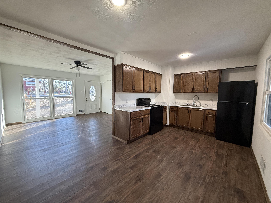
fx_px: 110
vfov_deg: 85.7
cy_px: 102
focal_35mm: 14
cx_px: 136
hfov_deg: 102.1
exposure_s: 1/60
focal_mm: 2.22
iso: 250
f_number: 2.2
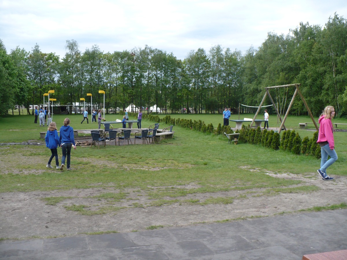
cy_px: 130
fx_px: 371
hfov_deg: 50.1
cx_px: 174
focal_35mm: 37
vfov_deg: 38.7
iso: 100
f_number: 2.8
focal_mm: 6.1
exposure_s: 1/320
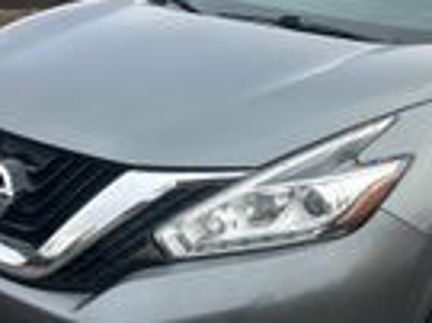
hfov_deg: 29.9
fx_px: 798
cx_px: 317
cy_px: 128
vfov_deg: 22.9
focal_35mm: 64
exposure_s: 1/594
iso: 80
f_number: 1.78
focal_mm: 6.86
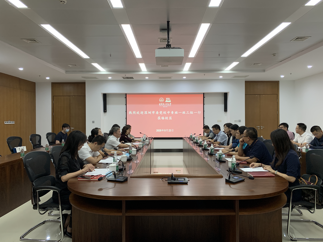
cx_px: 162
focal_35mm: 26
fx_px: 243
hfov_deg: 67.3
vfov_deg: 53.1
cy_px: 121
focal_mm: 4.25
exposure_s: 1/97
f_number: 1.8
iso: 100
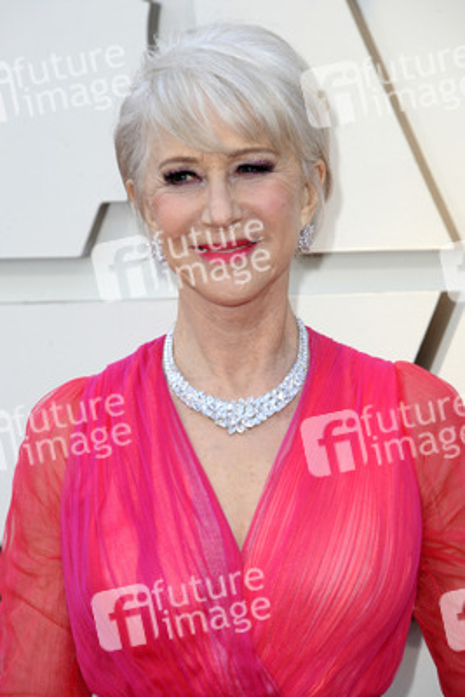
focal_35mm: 250
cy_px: 348
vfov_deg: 8.2
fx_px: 4839
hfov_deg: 5.5
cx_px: 232
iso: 800
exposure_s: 1/250
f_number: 8
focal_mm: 250
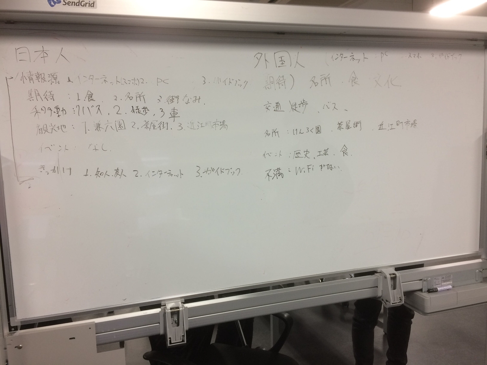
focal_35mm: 29
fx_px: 408
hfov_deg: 61.7
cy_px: 182
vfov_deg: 48.2
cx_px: 244
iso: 50
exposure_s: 1/30
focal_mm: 4.15
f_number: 2.2
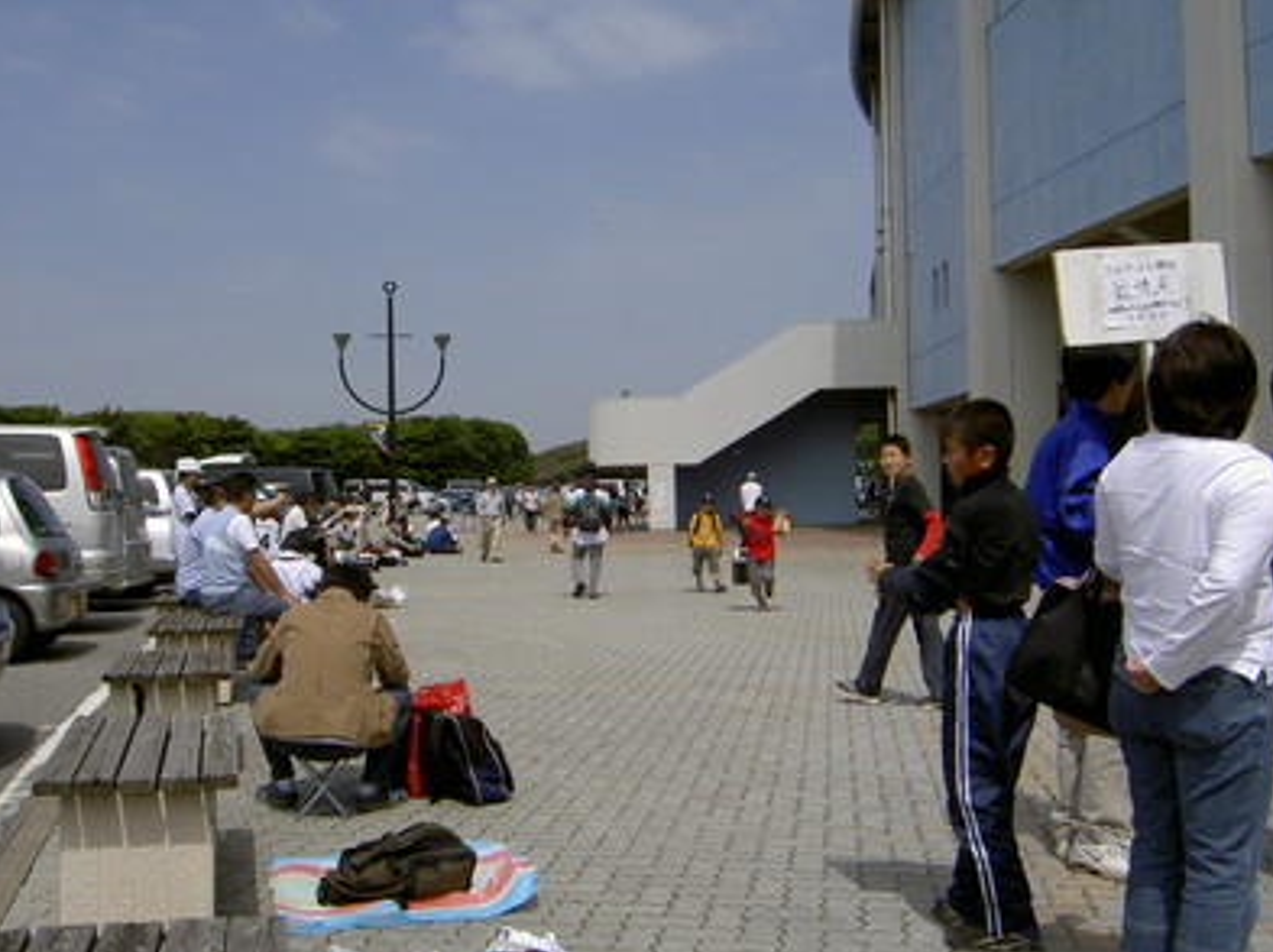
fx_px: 1433
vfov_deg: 36.7
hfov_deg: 47.9
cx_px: 645
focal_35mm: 39
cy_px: 440
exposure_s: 1/1000
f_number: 4.7
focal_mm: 5.6
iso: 50
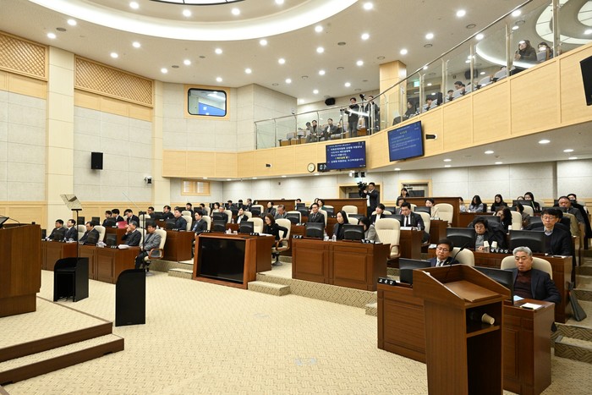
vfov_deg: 53.2
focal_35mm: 24
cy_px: 198
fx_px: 395
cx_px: 296
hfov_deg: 73.7
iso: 5000
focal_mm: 24
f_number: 10
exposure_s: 1/100
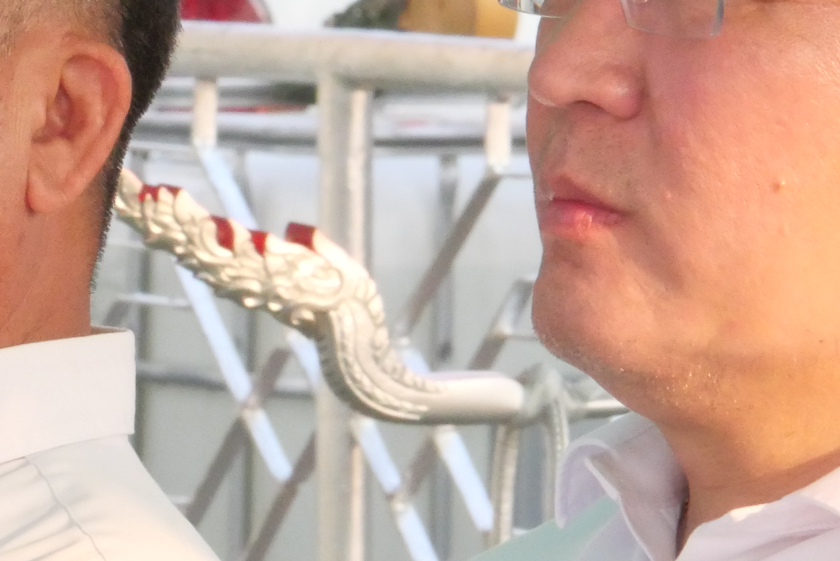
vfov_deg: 1.8
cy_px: 195
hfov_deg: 2.7
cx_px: -162
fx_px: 17885
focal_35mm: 766
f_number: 22
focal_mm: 145
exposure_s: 1/125
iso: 4000
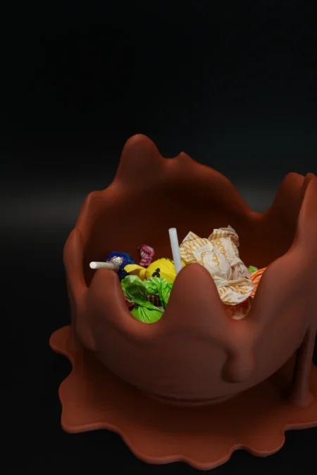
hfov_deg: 22.6
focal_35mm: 60
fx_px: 792
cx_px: 189
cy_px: 272
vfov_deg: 33.3
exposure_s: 1/100
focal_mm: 30
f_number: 5
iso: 400
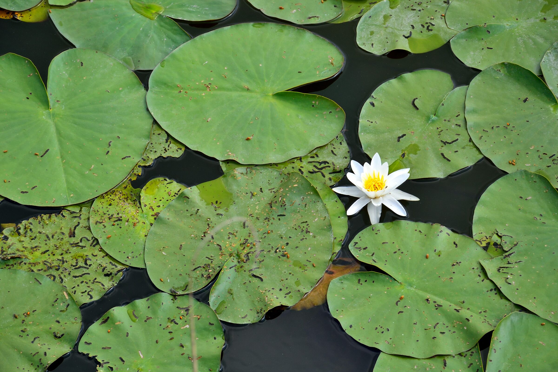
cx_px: 279
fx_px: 2441
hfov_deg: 13.0
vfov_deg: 8.7
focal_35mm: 158
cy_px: 186
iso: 100
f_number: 9
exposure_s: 1/100
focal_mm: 105
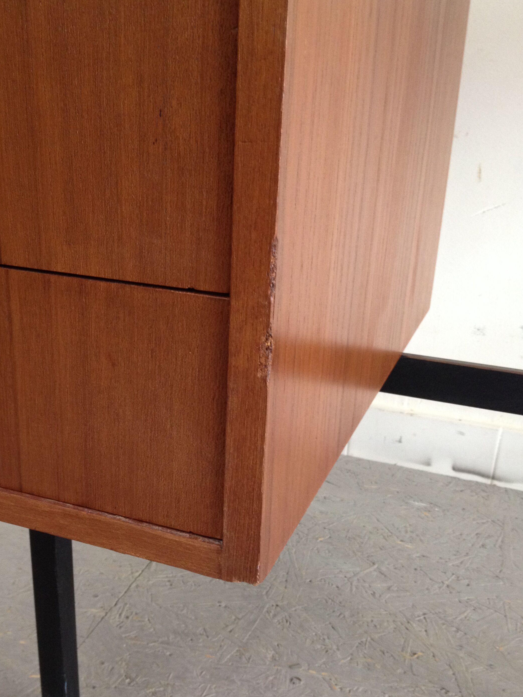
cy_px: 399
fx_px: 826
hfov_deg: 35.1
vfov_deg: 45.6
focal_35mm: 41
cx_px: 223
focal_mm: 4.28
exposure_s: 1/20
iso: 160
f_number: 2.4
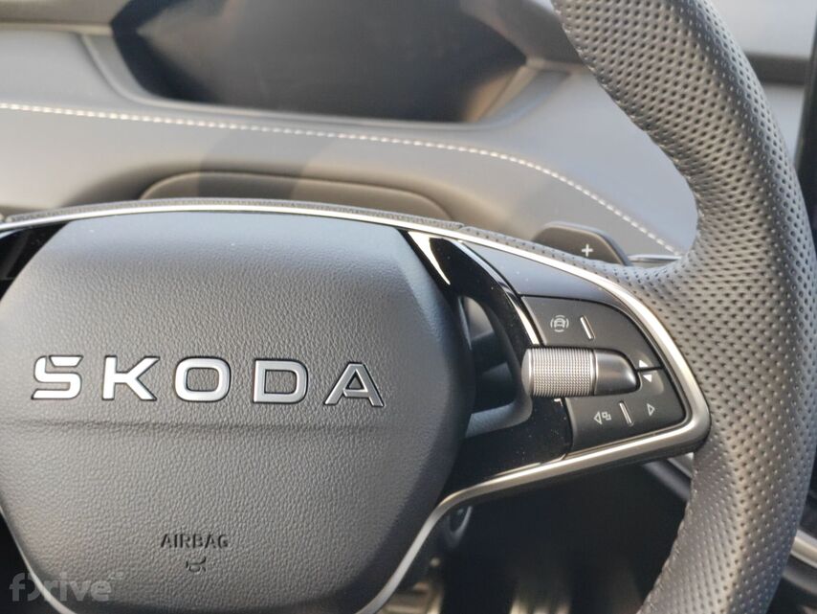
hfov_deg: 35.5
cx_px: 408
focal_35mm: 54
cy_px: 307
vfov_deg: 27.0
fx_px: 1275
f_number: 1.9
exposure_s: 1/100
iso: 250
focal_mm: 5.52
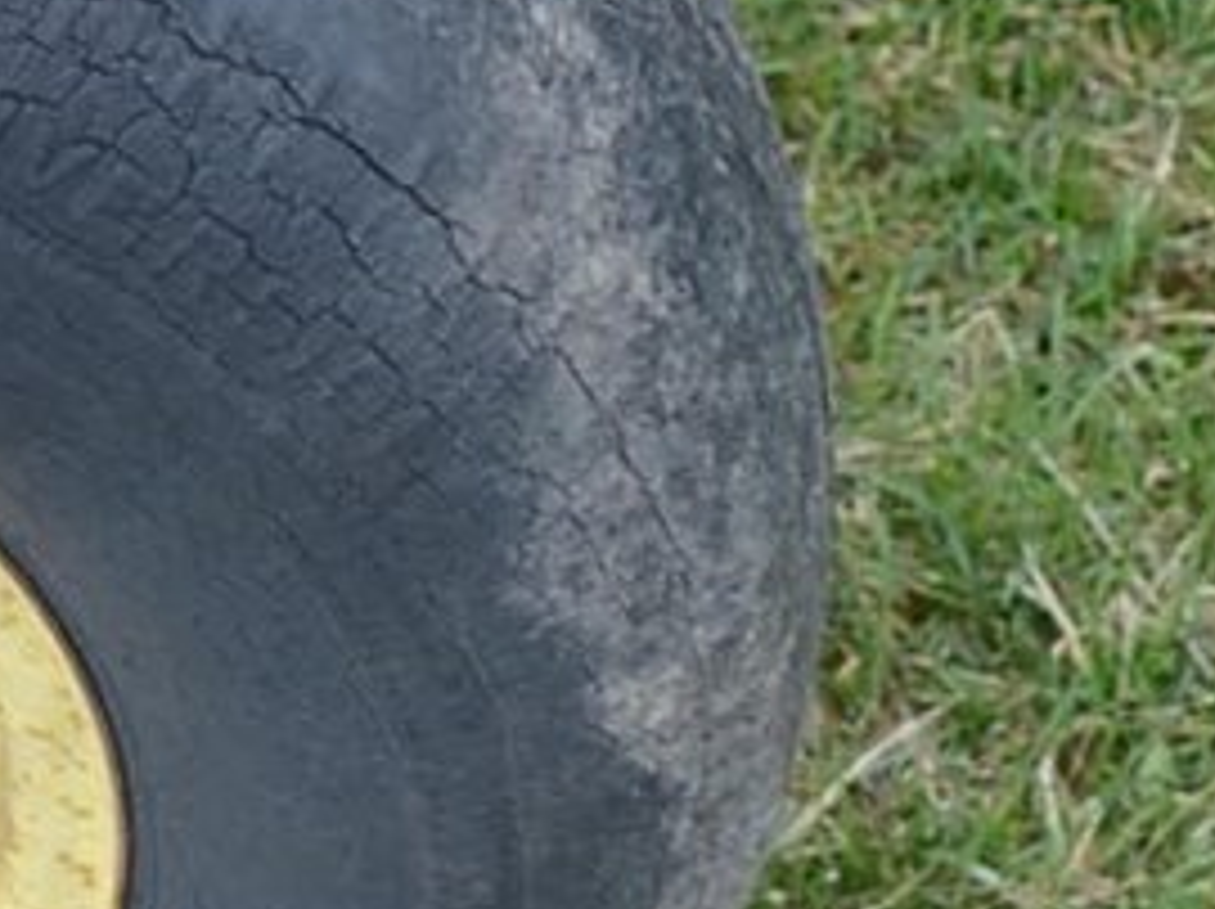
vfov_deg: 8.0
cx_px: 594
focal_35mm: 183
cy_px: -250
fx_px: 6417
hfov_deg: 10.8
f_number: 7.1
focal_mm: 20
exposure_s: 1/200
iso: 250
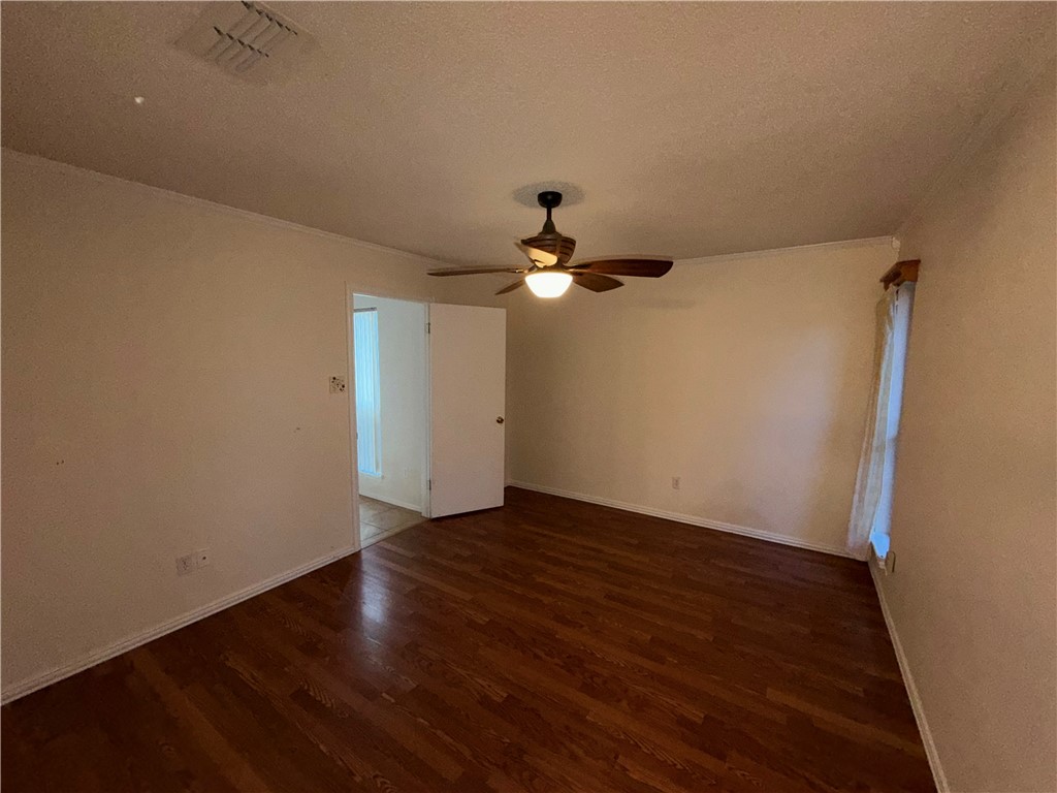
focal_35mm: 14
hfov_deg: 102.1
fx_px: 427
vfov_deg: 85.7
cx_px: 528
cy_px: 396
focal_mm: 2.22
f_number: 2.2
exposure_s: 1/60
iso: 200
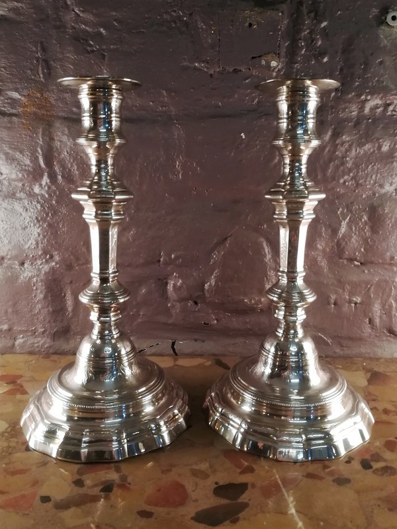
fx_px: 398
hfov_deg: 53.1
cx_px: 198
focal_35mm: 26
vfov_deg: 67.3
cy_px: 264
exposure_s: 1/33.3
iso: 250
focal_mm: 3.83
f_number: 2.2
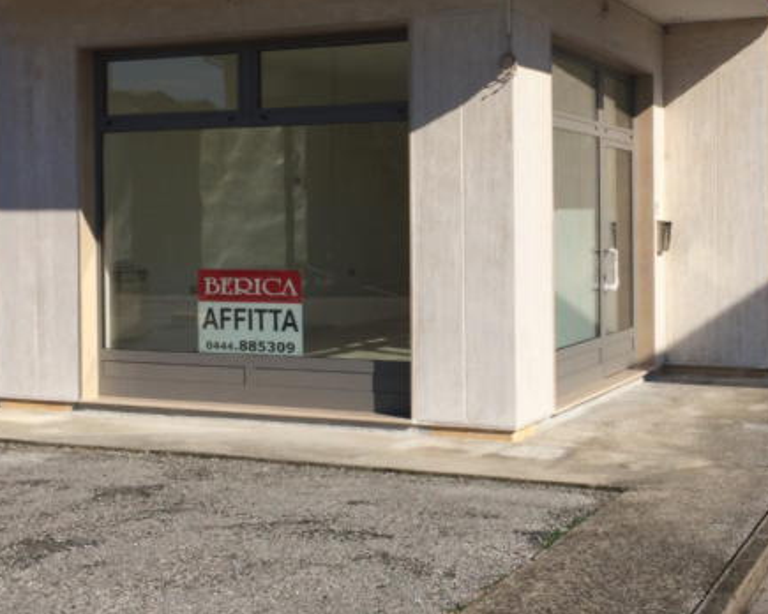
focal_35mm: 50
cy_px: 249
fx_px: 1136
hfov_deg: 37.2
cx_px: 468
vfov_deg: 30.2
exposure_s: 1/3425
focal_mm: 4.15
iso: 32
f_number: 2.2
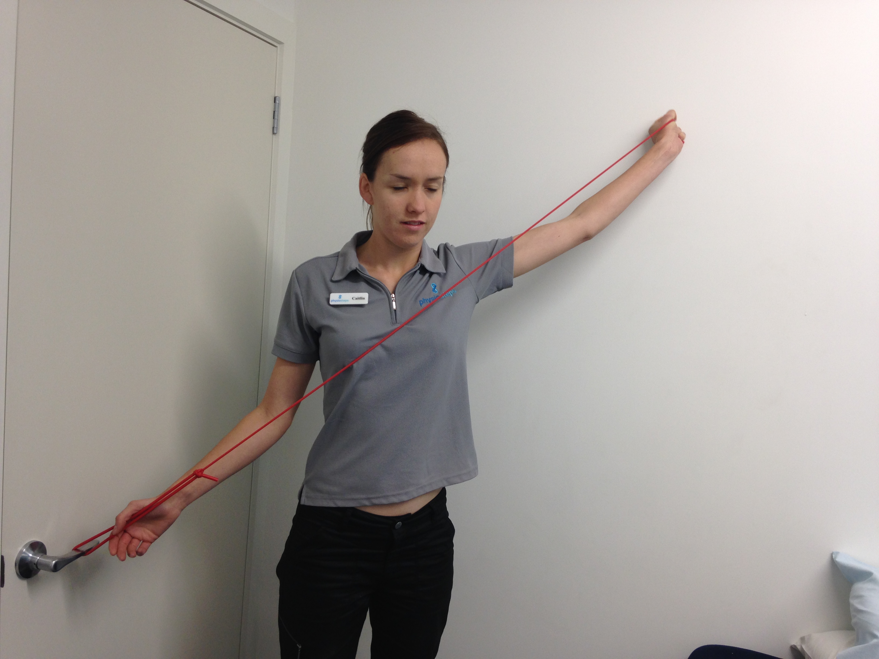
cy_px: 330
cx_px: 440
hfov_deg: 55.4
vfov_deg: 42.9
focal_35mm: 33
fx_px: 838
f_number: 2.4
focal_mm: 4.12
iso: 64
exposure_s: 1/33
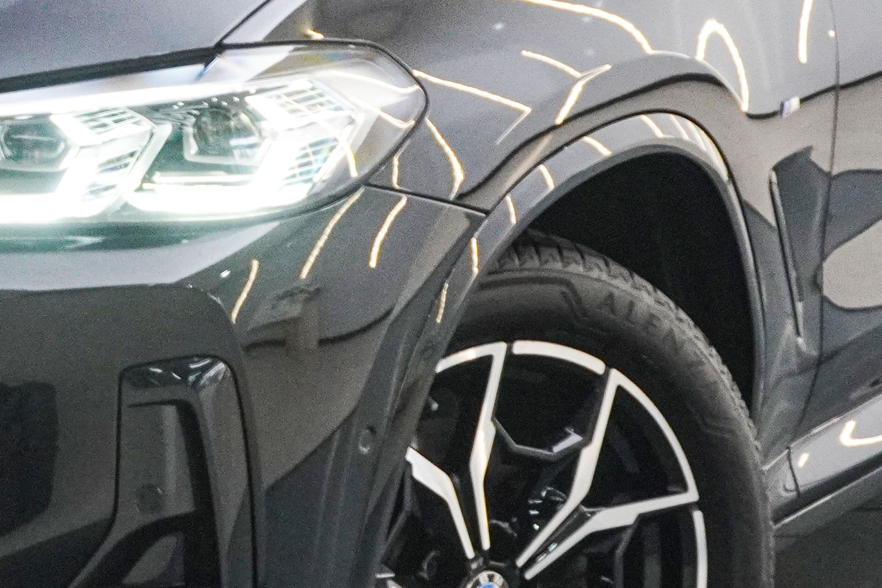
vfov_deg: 7.3
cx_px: -210
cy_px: 106
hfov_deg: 10.7
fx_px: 4630
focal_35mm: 189
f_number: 6.3
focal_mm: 40
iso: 2000
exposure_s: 1/80
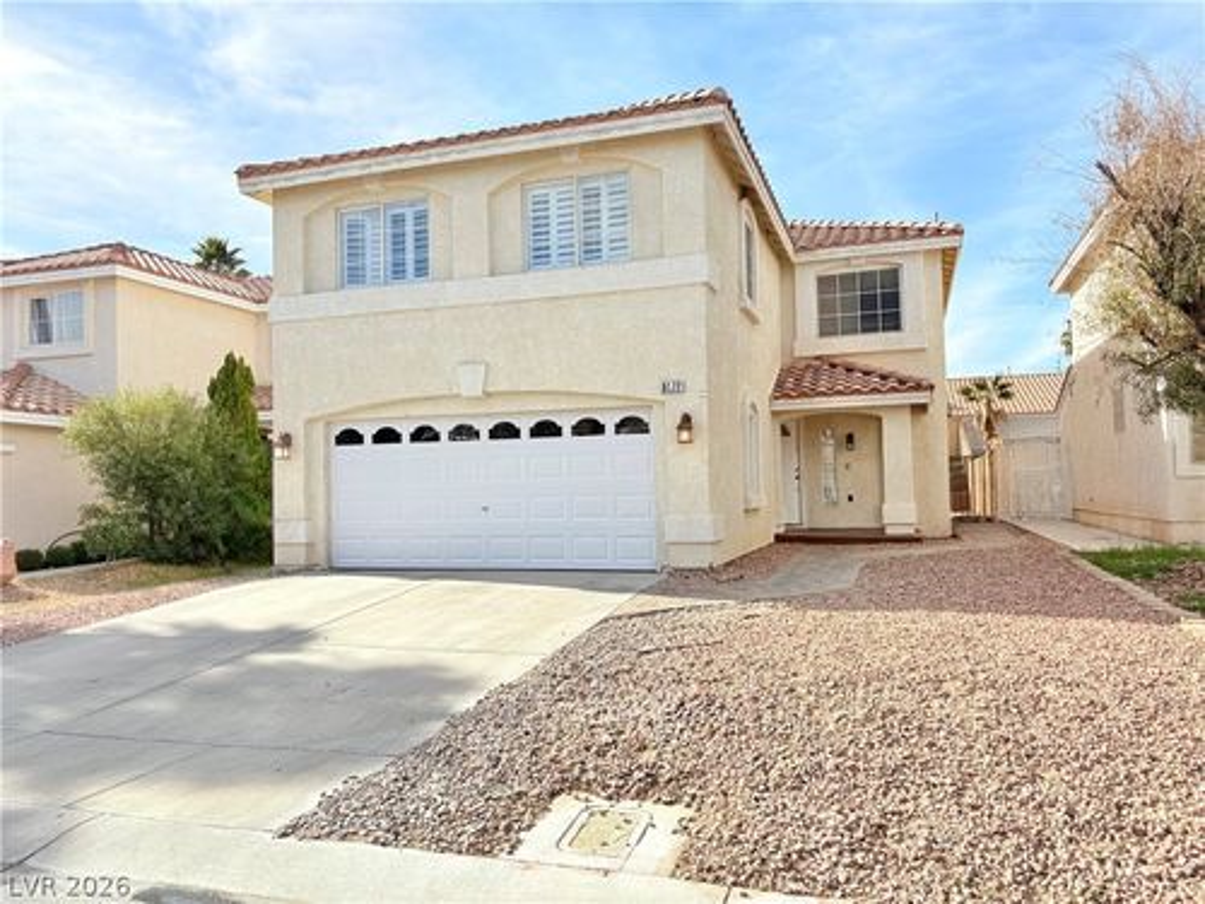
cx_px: 602
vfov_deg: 53.1
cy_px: 452
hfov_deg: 67.3
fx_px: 905
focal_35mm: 26
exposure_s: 1/2364
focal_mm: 5.96
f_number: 1.6
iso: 50
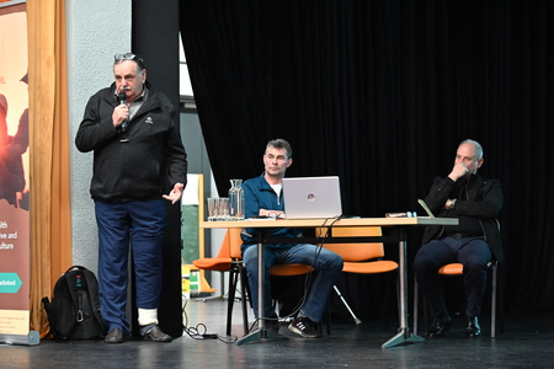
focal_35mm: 82
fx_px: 1262
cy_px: 184
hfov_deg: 24.8
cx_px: 277
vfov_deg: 16.7
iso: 7200
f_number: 4
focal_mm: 82
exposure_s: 1/60
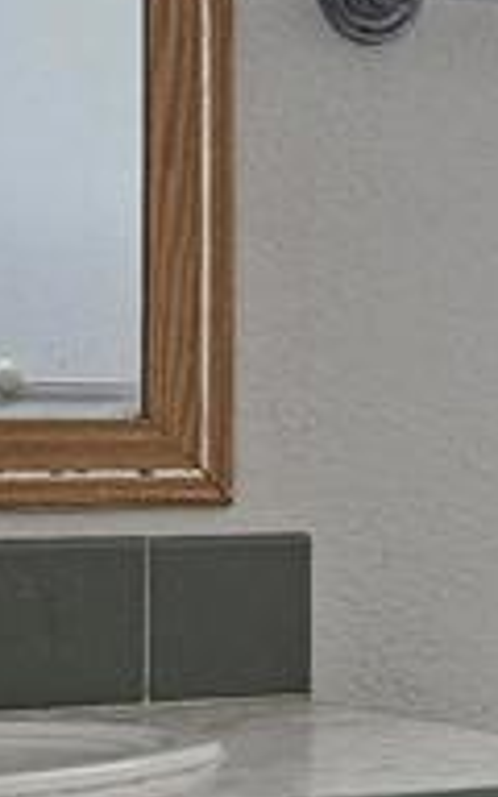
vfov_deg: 16.1
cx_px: 780
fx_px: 2823
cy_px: 336
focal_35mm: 130
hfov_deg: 9.7
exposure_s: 1/120
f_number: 1.7
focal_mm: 6.3
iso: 320
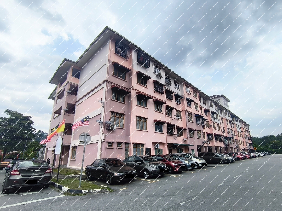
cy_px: 106
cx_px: 141
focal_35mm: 15
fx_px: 122
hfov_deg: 98.2
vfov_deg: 81.8
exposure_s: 1/1961
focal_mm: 1.65
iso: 50
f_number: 2.2
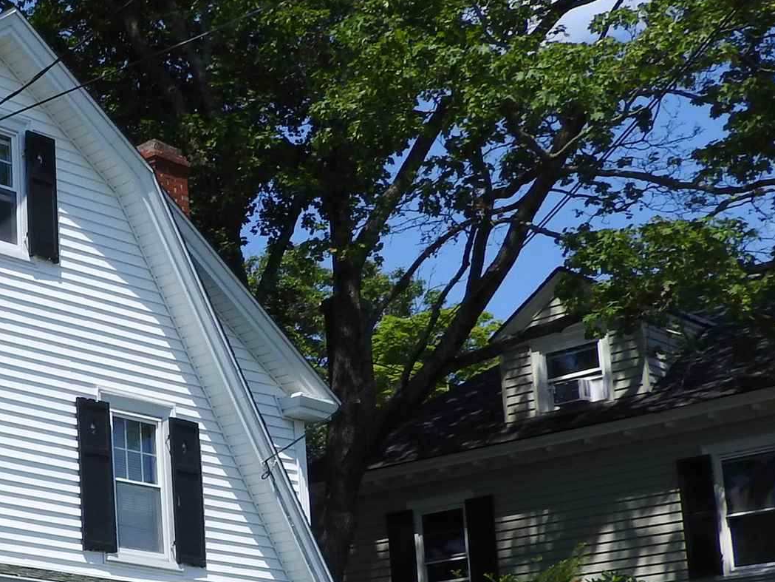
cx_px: -344
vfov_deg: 17.7
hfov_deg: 20.7
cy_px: 552
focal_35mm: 82
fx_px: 1836
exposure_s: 1/1600
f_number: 3.5
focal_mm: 5
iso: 100
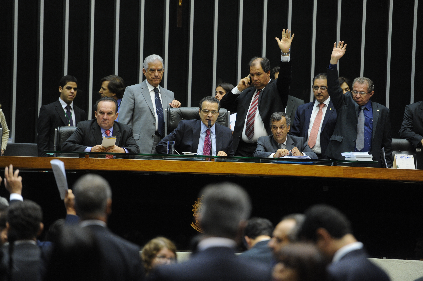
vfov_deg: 6.9
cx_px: 212
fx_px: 2348
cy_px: 140
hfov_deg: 10.3
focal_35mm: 200
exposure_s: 1/60
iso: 1600
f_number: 2.8
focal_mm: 200
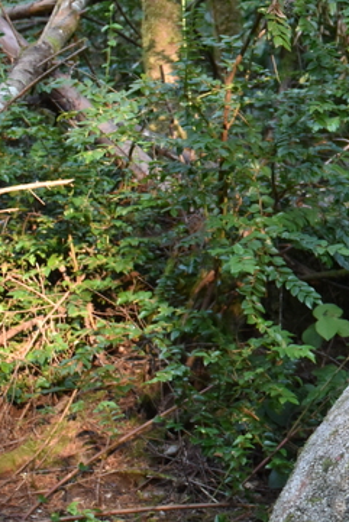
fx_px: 2164
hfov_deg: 8.9
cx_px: 614
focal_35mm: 149
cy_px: 159
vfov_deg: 13.7
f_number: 4
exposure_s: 1/100
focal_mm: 42
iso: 2000
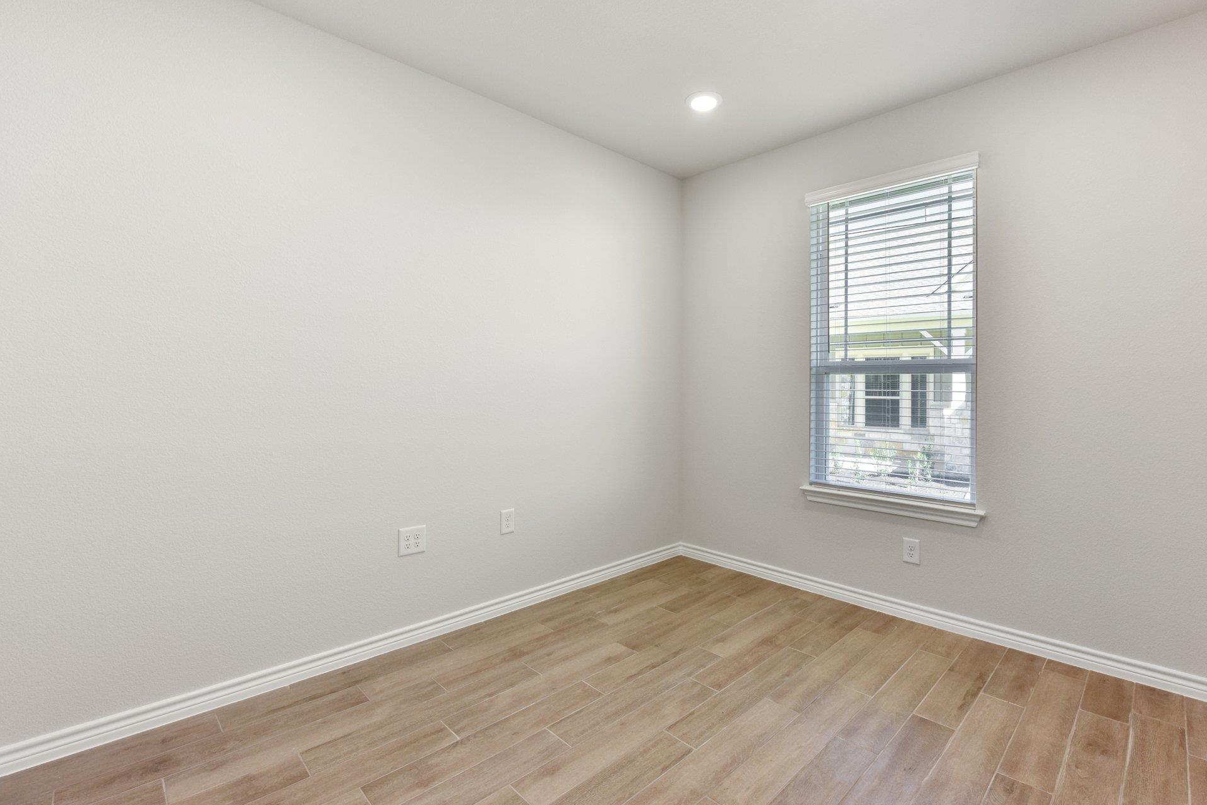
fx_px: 503
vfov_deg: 77.3
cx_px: 616
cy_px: 397
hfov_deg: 100.4
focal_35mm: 15
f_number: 8
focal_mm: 14
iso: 400
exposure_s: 1/40
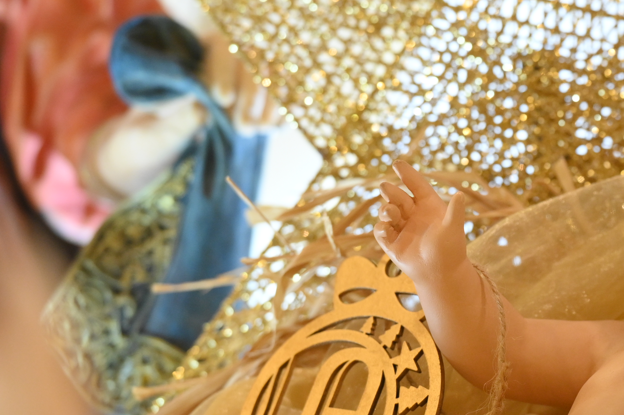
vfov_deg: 3.3
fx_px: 7226
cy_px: 171
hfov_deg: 4.9
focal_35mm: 417
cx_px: 538
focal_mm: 200
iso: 2000
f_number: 4
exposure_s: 1/320
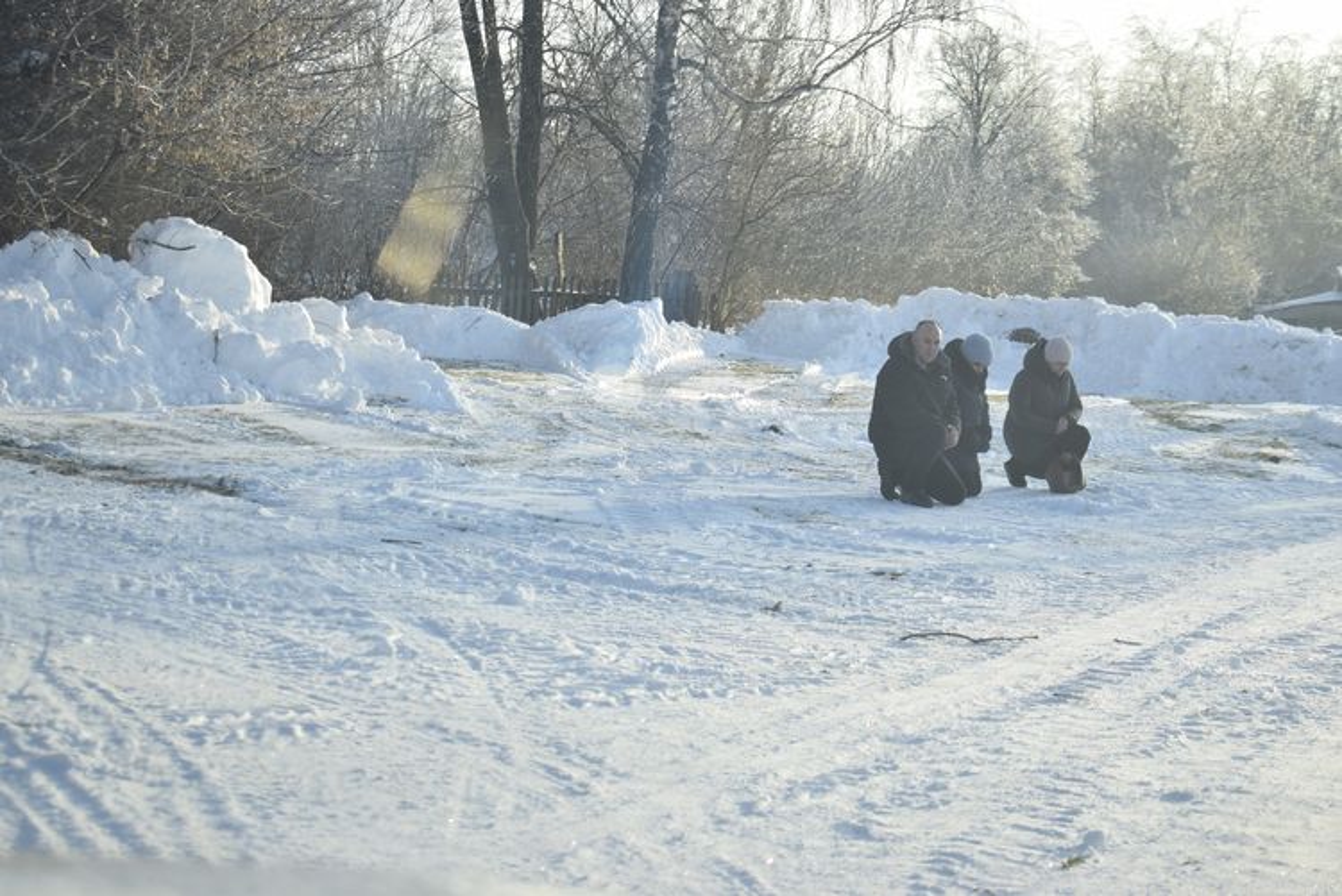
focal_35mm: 82
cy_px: 448
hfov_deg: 24.6
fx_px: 3077
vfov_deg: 16.6
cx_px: 671
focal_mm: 55
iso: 200
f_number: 5.6
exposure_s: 1/320
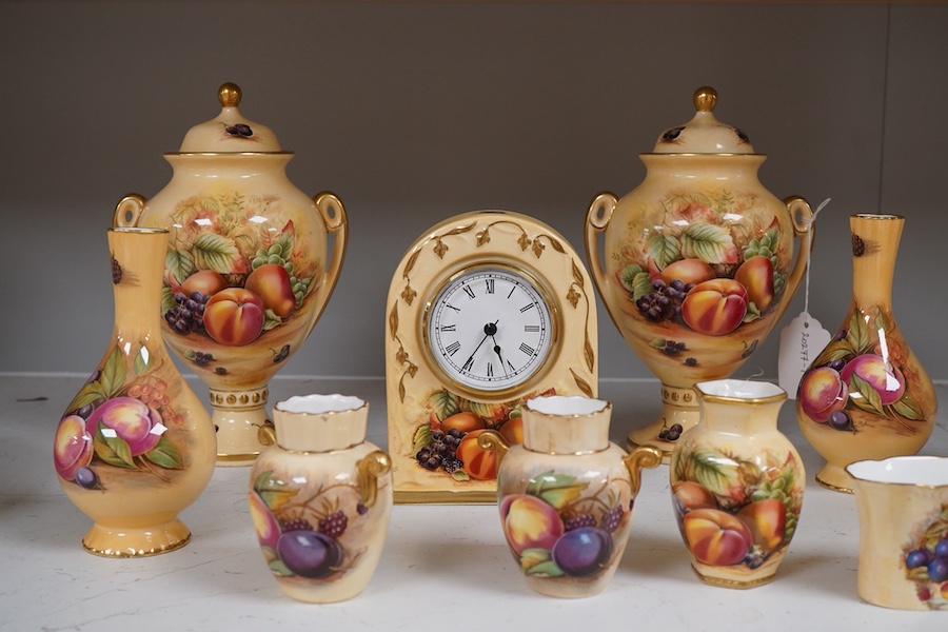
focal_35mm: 45
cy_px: 316
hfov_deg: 43.6
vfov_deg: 29.9
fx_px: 1185
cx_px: 474
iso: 1250
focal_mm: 30
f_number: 9
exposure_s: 1/125
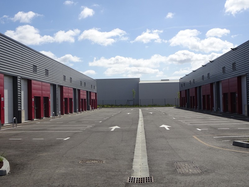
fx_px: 331
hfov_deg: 41.2
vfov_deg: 31.5
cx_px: 124
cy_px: 94
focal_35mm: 46
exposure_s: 1/1000
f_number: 4.5
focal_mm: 7.87
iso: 80
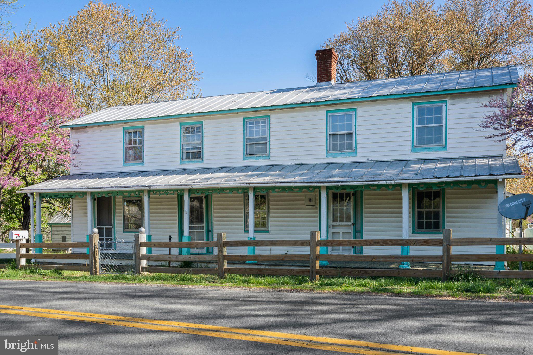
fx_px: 474
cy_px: 178
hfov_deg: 58.7
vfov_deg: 41.1
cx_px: 266
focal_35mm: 32
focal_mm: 32
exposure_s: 1/200
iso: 320
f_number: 14
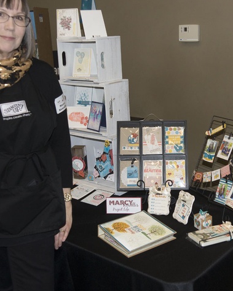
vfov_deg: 39.5
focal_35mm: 47
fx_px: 405
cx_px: 144
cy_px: 138
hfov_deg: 31.9
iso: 400
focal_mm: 20
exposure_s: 1/160
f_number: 4
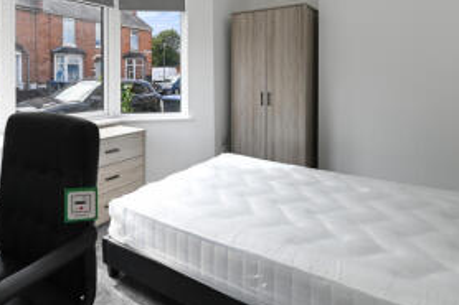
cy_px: 87
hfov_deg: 73.0
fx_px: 306
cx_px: 185
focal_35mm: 24
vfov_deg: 51.4
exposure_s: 1/80
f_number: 7.1
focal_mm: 14
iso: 160
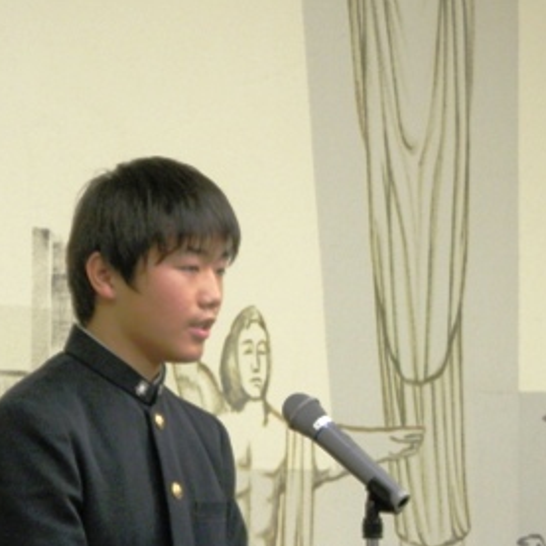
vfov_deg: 7.2
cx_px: 211
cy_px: 292
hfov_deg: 7.2
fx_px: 4319
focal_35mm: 242
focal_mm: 30.2
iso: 320
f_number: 5.7
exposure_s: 1/20
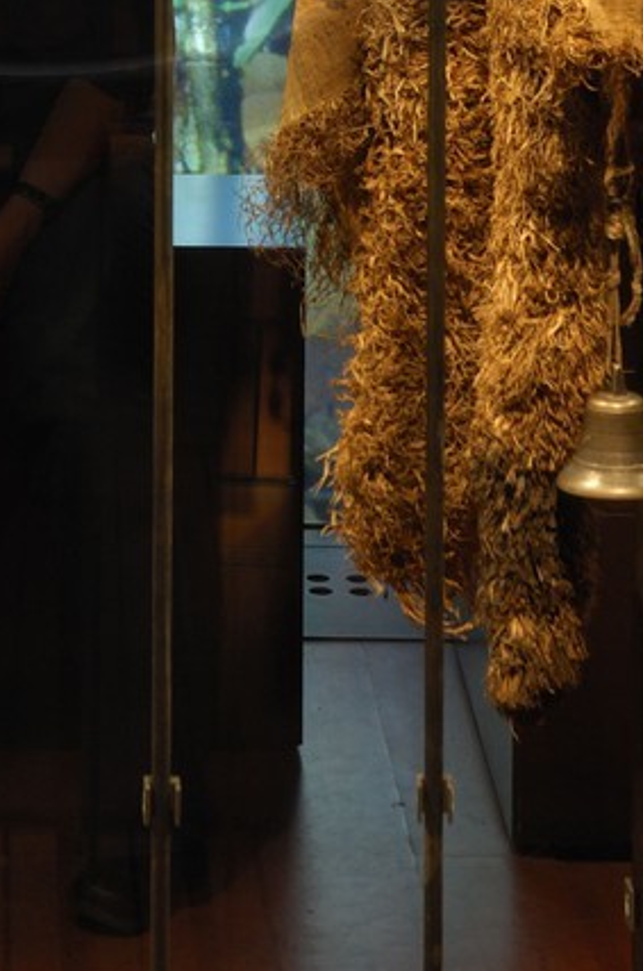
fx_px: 3631
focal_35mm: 135
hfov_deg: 10.1
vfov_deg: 14.1
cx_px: 34
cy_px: -548
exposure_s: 1.6
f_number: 9
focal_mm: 24
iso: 100
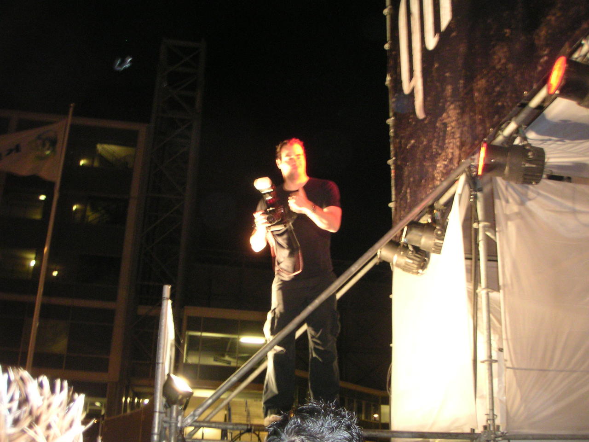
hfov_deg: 49.0
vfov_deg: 37.7
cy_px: 221
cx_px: 294
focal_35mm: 38
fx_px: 647
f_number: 2.8
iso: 200
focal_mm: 6
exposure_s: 1/8
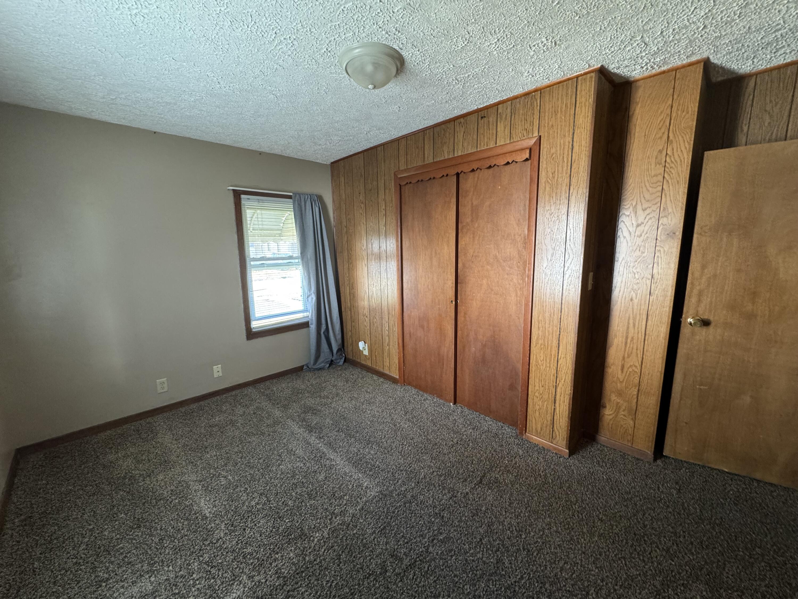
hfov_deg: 102.1
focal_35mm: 14
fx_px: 323
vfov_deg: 85.7
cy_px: 300
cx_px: 399
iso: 320
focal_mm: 2.22
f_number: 2.2
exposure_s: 1/72
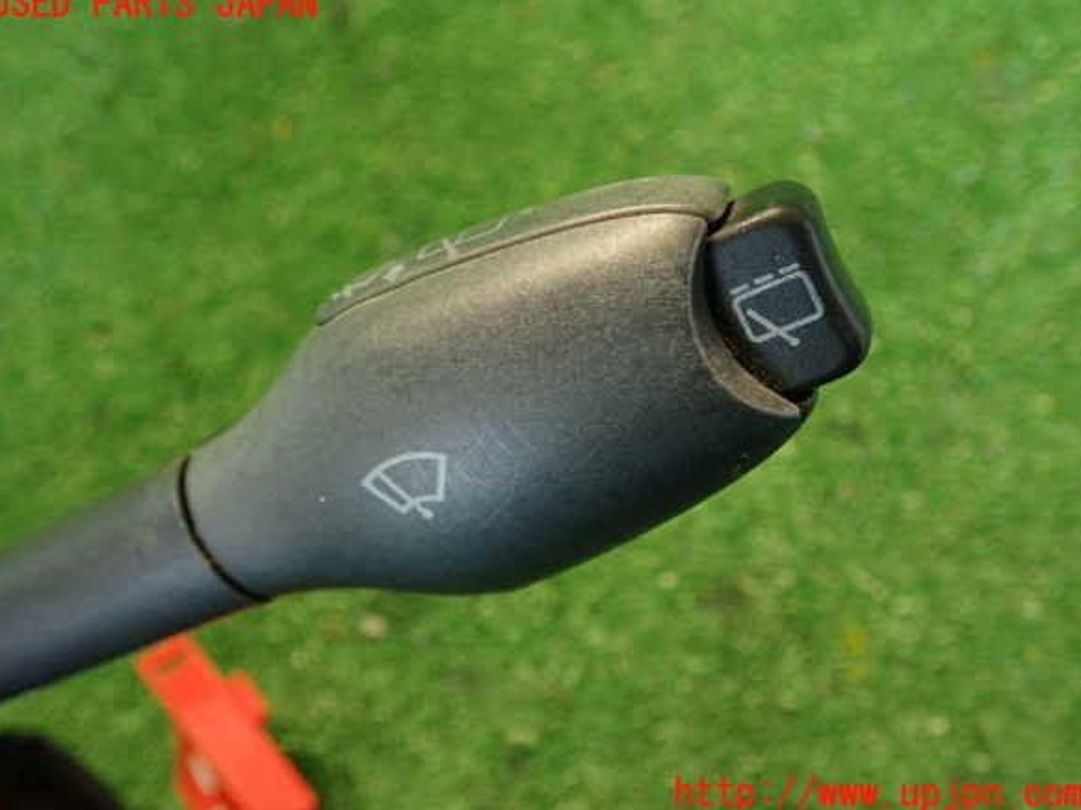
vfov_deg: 42.9
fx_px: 1030
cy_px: 399
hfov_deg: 55.4
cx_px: 537
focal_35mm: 33
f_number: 2.4
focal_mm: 5.79
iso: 400
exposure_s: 1/30
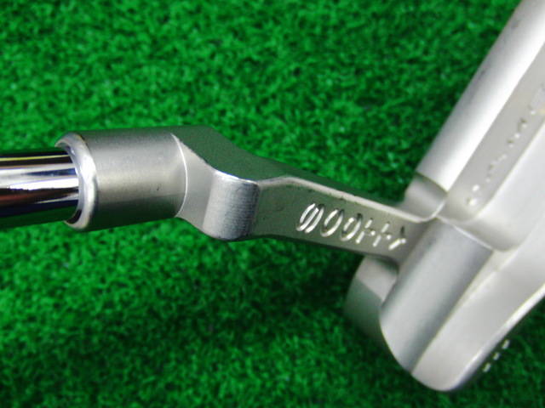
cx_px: 272
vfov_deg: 38.7
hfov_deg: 50.1
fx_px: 583
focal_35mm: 37
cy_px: 204
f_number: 3.6
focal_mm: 6.42
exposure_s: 1/40
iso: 400
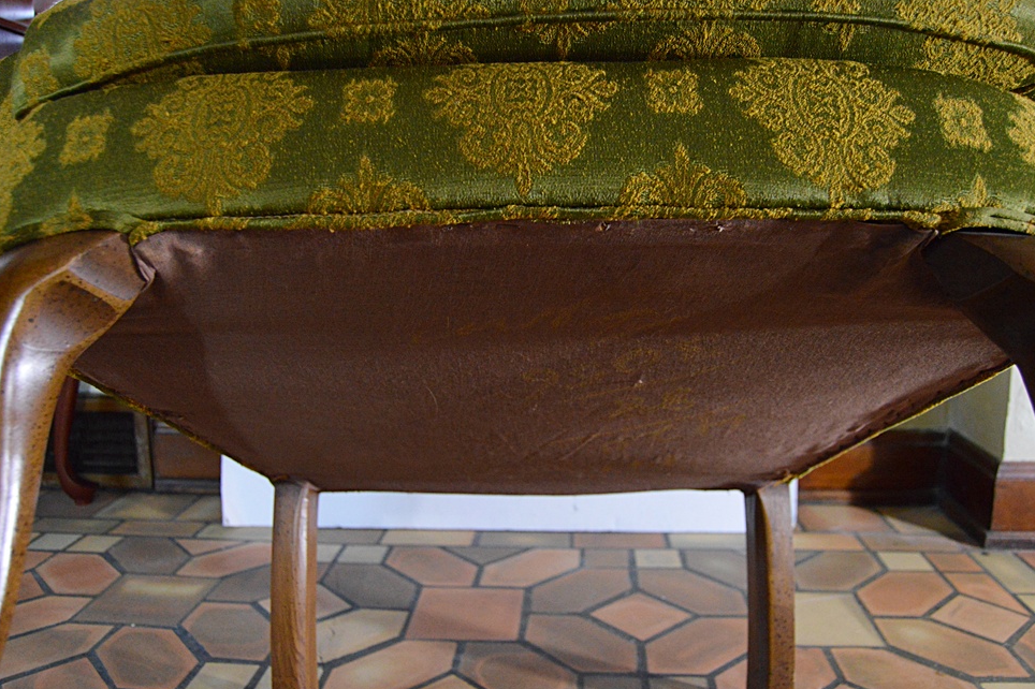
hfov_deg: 65.5
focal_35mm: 28
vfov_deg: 46.4
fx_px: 805
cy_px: 347
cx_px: 525
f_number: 3.5
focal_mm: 18
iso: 2200
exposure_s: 1/60
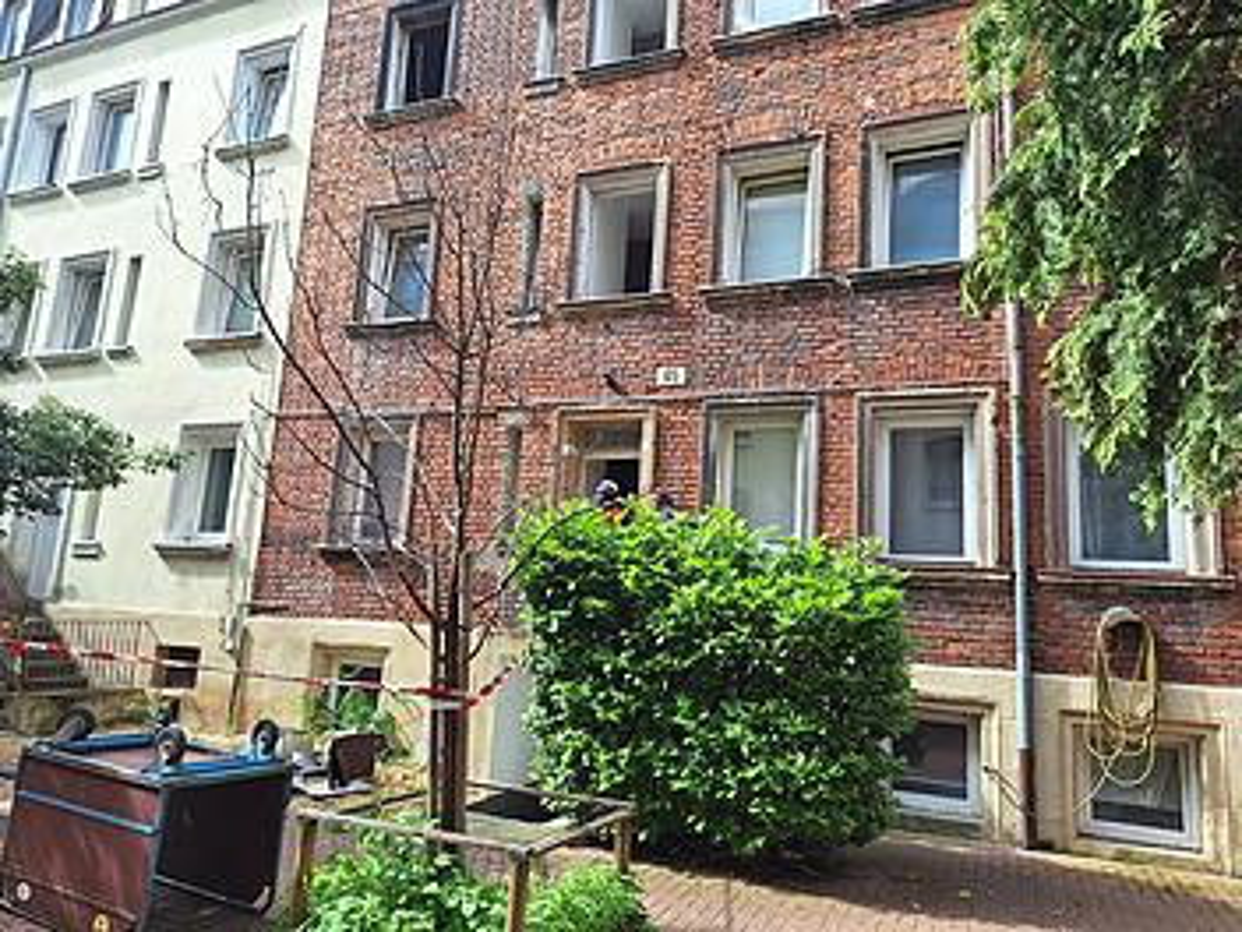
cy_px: 466
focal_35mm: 23
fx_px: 825
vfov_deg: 58.9
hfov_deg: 73.9
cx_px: 621
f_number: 1.8
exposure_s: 1/770
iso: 40
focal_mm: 5.54
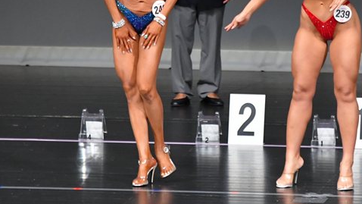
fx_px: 5136
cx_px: 243
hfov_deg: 4.0
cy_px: 35
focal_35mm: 535
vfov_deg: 2.3
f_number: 5.6
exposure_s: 1/400
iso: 5000
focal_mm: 210
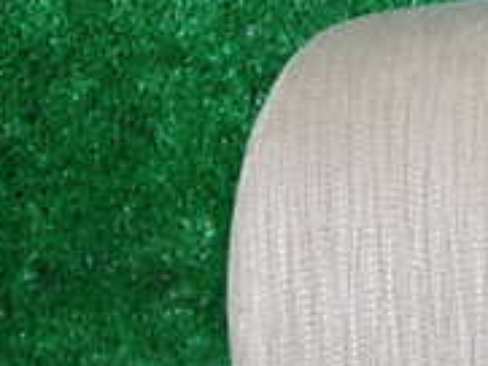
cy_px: 253
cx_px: 661
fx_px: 1171
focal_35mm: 83
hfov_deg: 21.0
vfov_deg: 17.7
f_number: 2
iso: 100
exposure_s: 1/80
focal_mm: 4.5
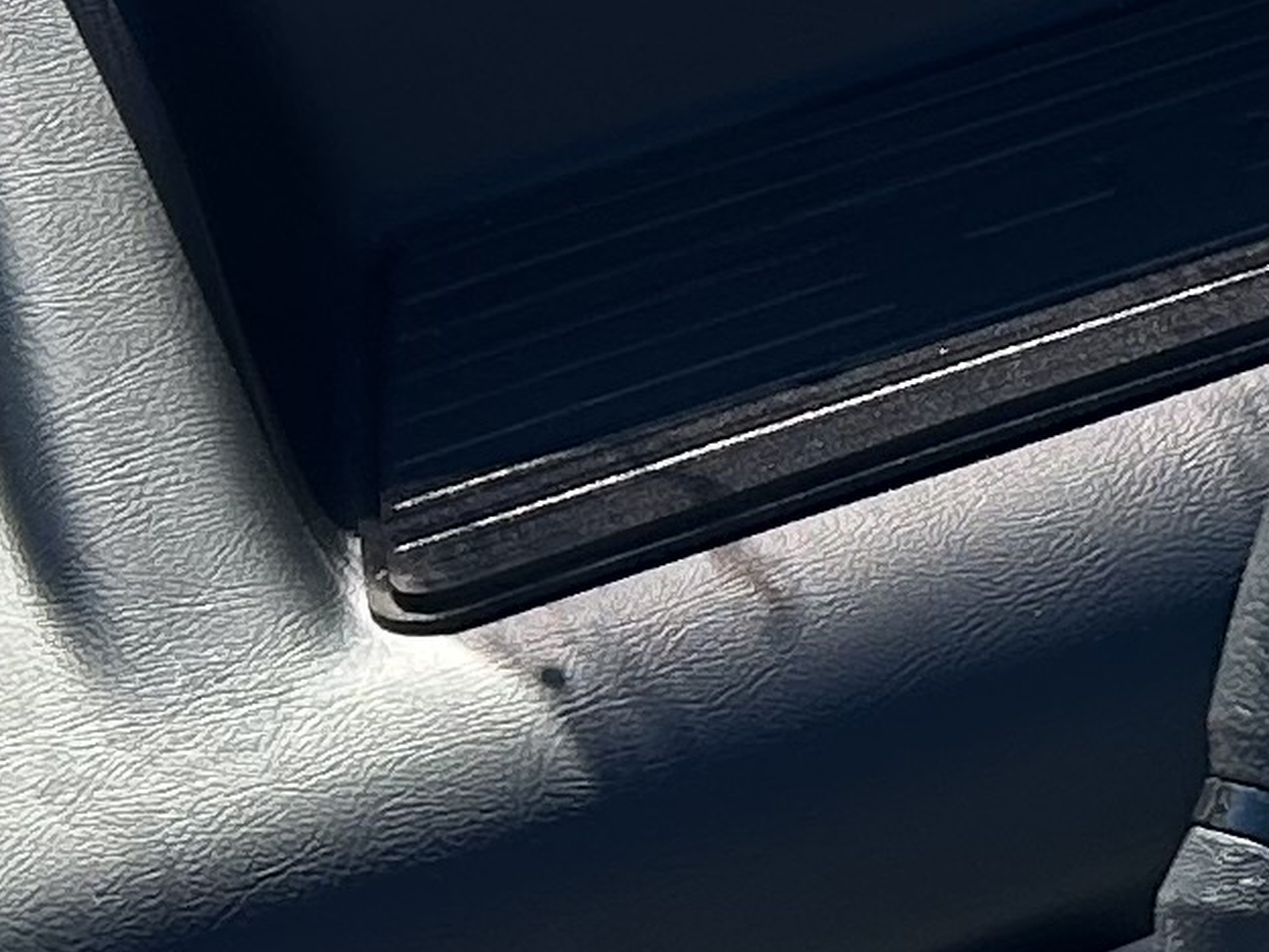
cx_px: 2335
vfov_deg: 8.8
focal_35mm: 168
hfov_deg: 10.9
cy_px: 777
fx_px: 6159
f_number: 1.5
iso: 50
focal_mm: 5.7
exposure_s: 1/2252
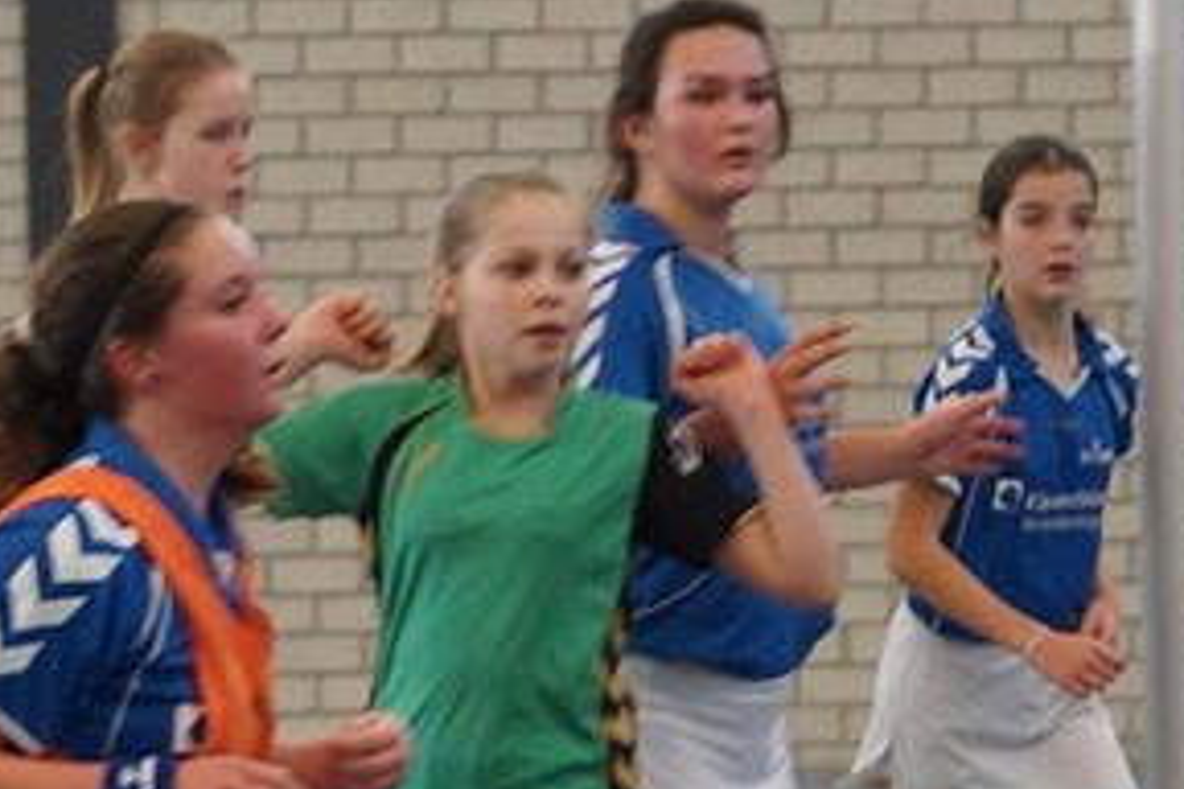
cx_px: 1279
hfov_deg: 12.6
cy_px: 793
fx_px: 5262
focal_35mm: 160
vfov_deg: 8.5
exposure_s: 1/250
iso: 800
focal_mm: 30
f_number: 2.8
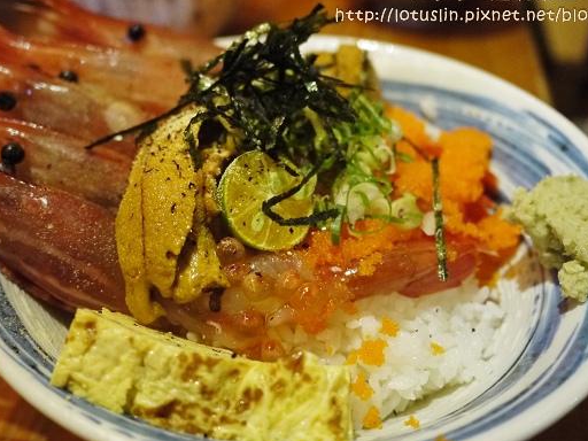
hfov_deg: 52.4
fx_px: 595
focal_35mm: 35
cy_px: 200
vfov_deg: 40.7
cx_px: 245
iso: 800
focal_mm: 14
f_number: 2.5
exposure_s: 1/60
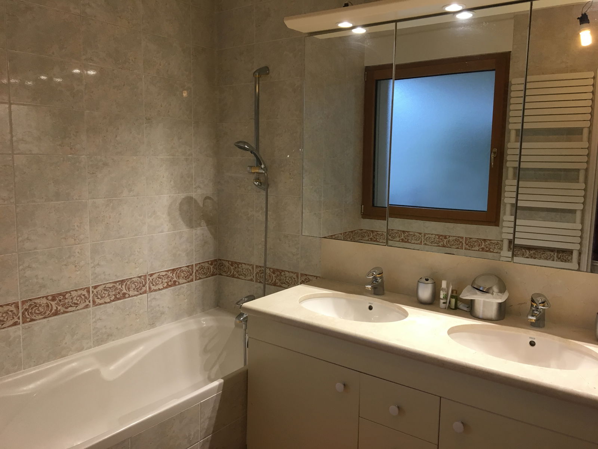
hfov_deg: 61.7
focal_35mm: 29
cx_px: 299
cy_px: 224
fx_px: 501
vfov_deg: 48.2
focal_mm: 4.15
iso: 50
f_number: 2.2
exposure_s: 1/33
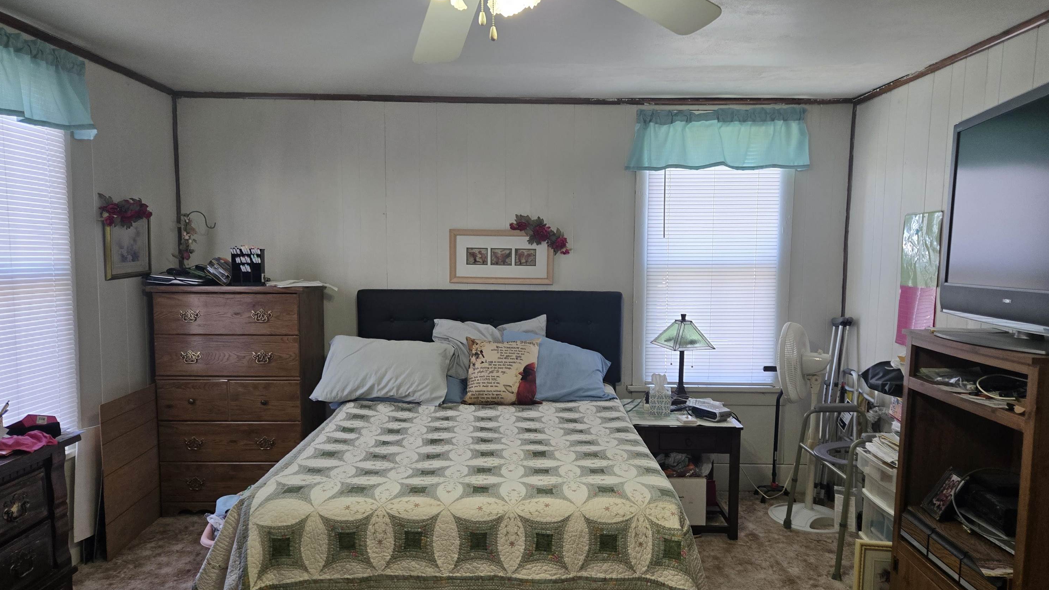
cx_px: 531
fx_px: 723
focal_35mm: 26
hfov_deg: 71.9
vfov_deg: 44.3
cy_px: 320
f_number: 1.8
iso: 125
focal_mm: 5.4
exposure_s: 1/120
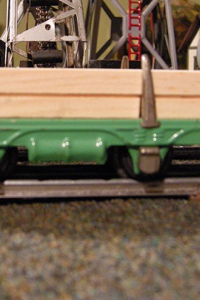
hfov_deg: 19.6
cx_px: 65
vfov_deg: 29.1
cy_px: 111
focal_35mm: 69
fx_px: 575
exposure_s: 1/15.5
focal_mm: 7.5
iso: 400
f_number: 2.7
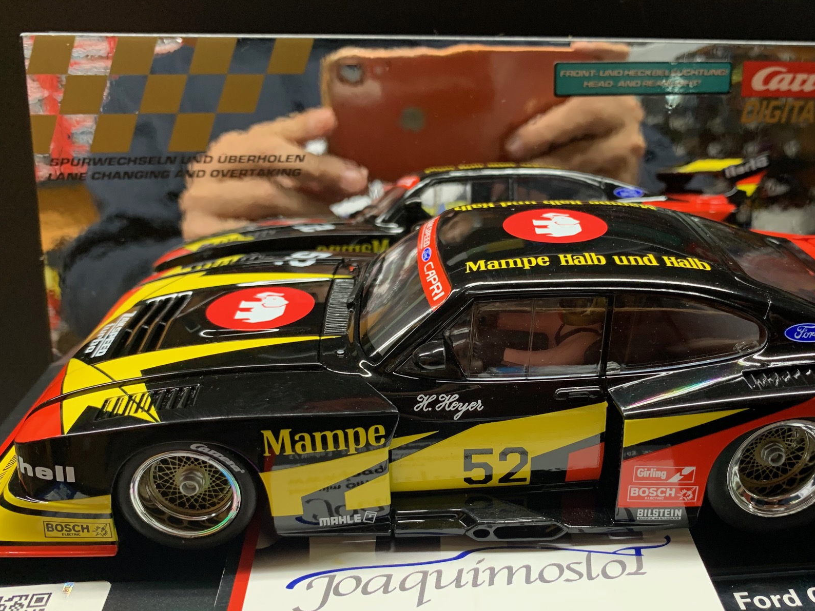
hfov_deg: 54.8
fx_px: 777
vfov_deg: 42.9
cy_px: 325
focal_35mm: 33
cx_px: 499
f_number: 1.8
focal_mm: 4.25
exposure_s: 1/50
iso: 160
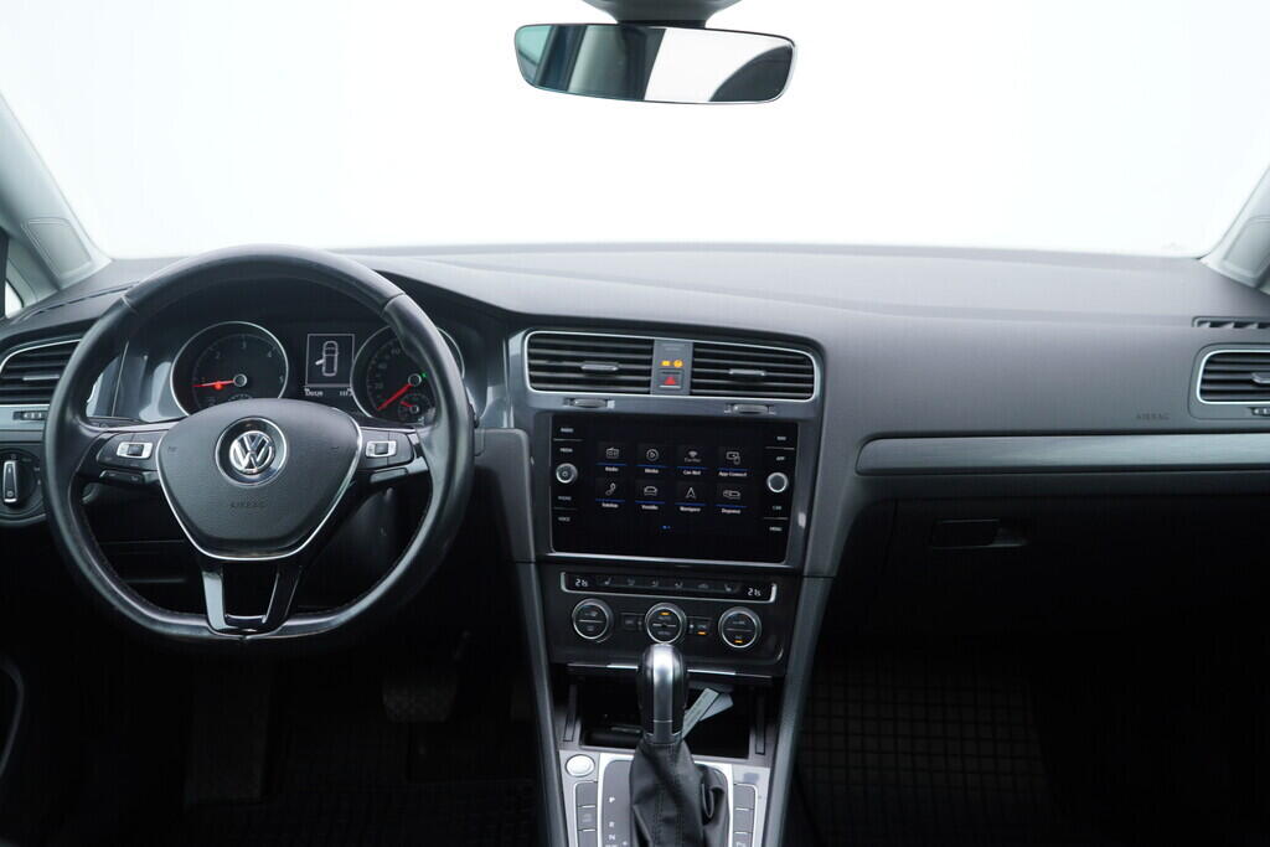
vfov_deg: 36.9
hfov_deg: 53.1
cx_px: 635
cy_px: 424
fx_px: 1270
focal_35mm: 36
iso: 160
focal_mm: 24
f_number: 2.8
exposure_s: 1/40
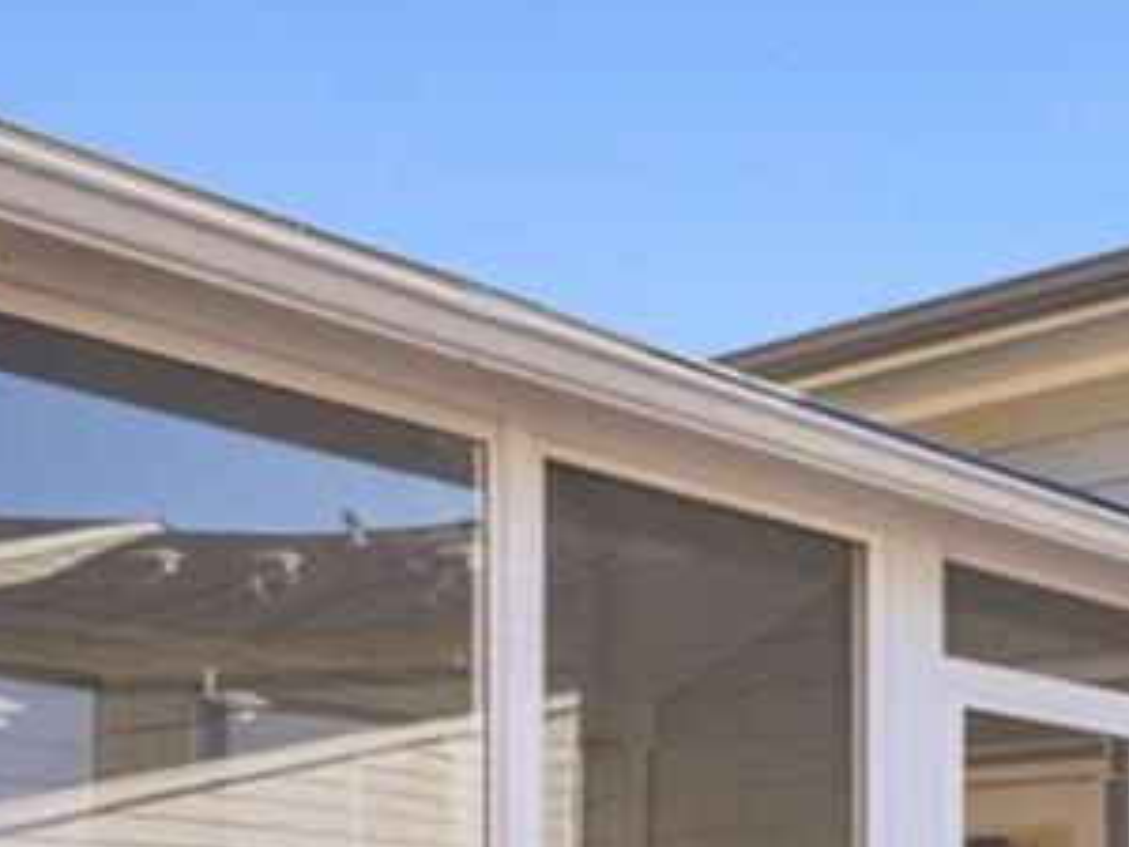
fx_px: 1500
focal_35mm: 46
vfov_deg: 28.6
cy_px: 934
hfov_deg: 26.7
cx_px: 1761
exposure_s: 1/80
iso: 100
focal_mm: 14
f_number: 8
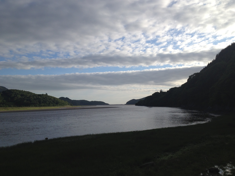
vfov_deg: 40.7
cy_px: 88
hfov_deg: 52.6
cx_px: 118
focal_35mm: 35
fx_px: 238
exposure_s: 1/2123
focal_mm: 4.28
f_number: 2.4
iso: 64
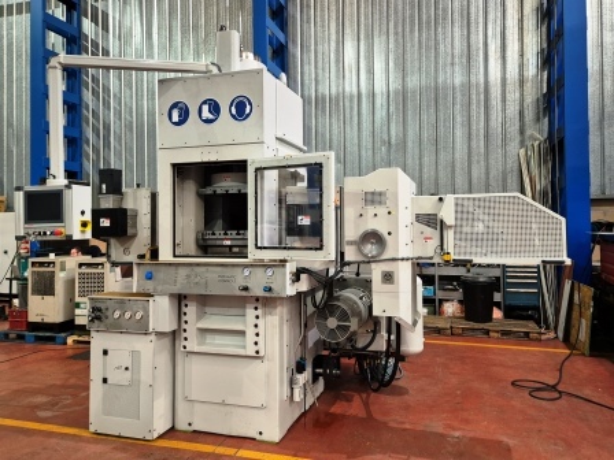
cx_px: 307
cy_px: 230
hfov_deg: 73.9
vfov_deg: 58.9
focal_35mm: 23
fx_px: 408
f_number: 1.8
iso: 640
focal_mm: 5.4
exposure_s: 1/100
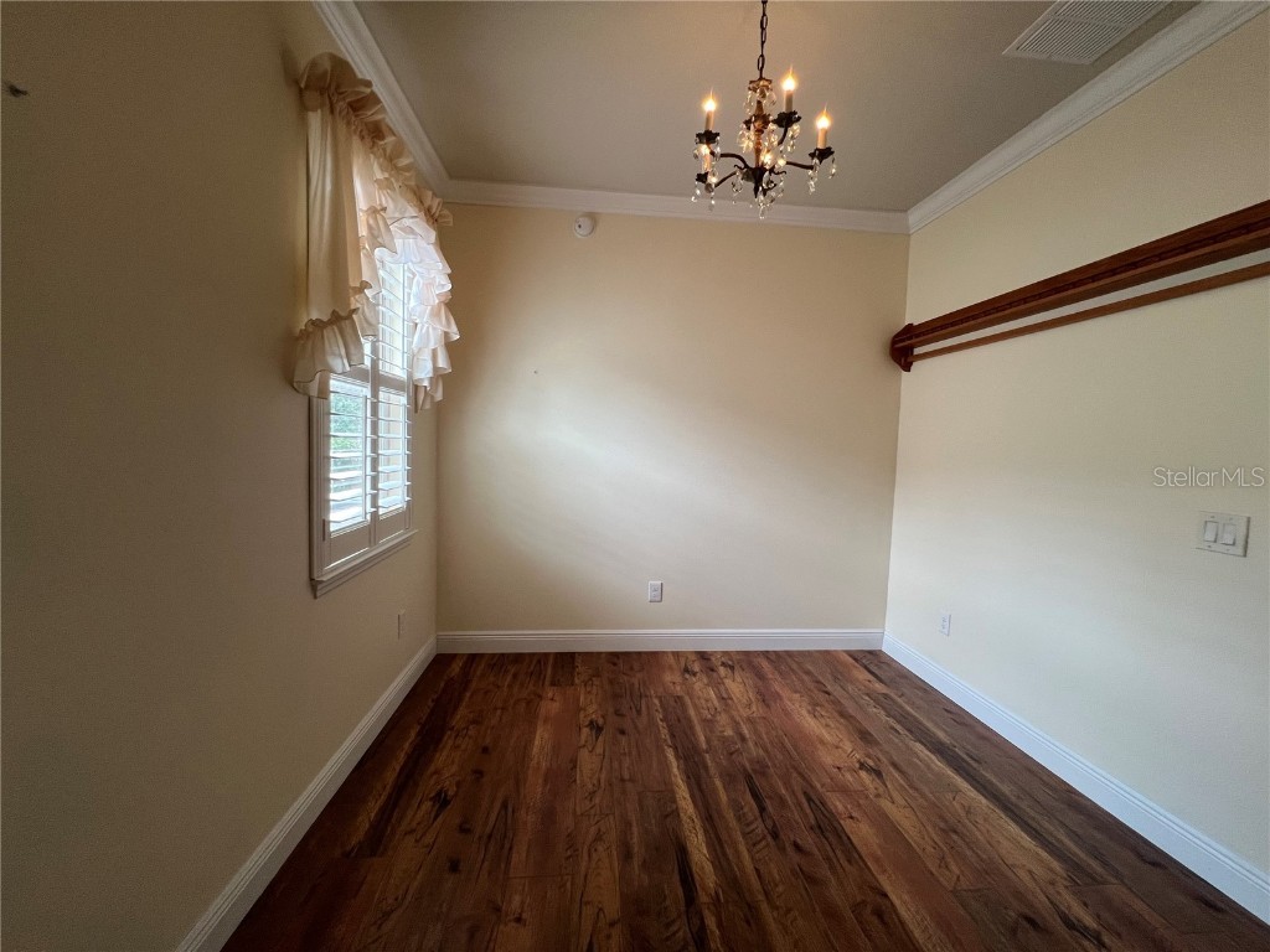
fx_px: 477
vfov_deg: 89.9
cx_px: 635
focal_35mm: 13
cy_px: 476
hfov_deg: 106.2
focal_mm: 1.57
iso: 125
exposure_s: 1/60
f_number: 1.8
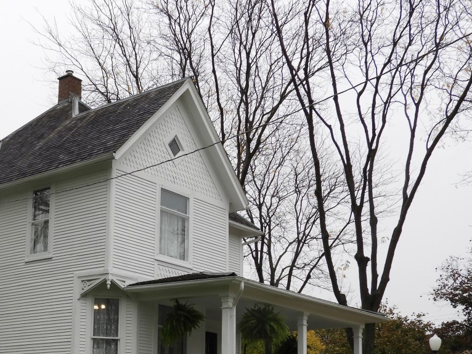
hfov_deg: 30.5
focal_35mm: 62
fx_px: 846
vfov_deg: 23.0
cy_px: 321
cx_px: 98
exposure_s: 1/200
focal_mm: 5.9
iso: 100
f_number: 3.6
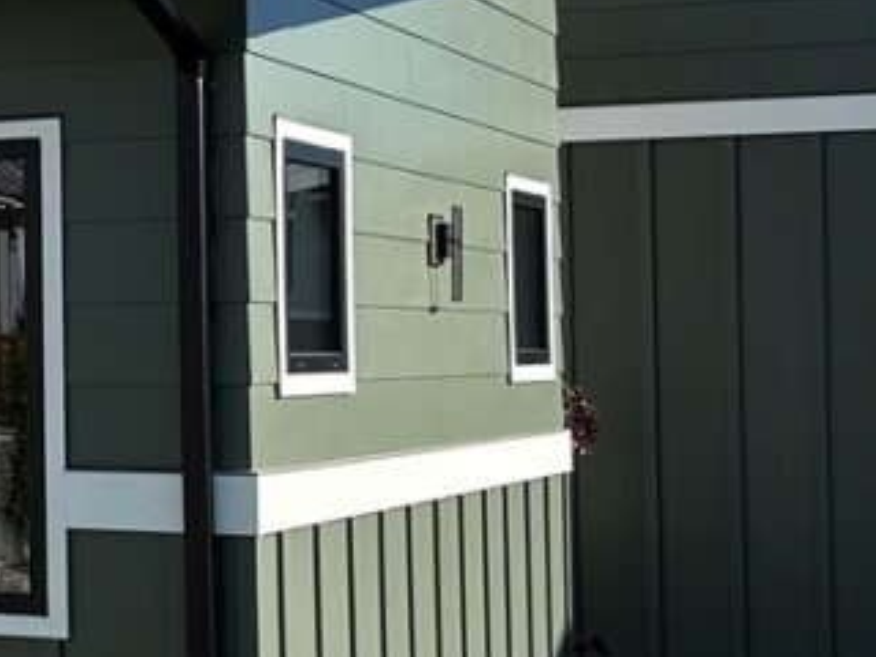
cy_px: 227
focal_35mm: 105
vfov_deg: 14.1
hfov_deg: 17.2
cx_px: -378
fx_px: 2657
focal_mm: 6.86
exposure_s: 1/2525
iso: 80
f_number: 1.78
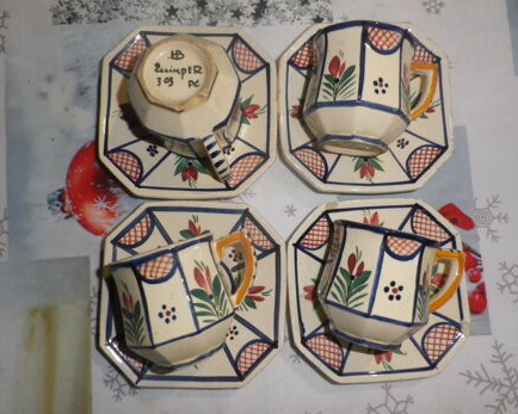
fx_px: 414
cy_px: 206
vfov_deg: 53.2
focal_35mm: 27
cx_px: 275
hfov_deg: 64.0
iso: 400
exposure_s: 1/50
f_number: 7.1
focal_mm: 4.5
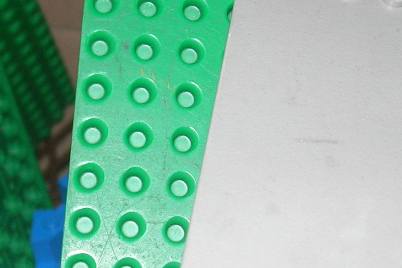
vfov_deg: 13.1
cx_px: 31
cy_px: 286
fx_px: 1150
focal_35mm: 103
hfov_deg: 19.4
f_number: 2.8
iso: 64
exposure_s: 1/60.1
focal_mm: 7.8
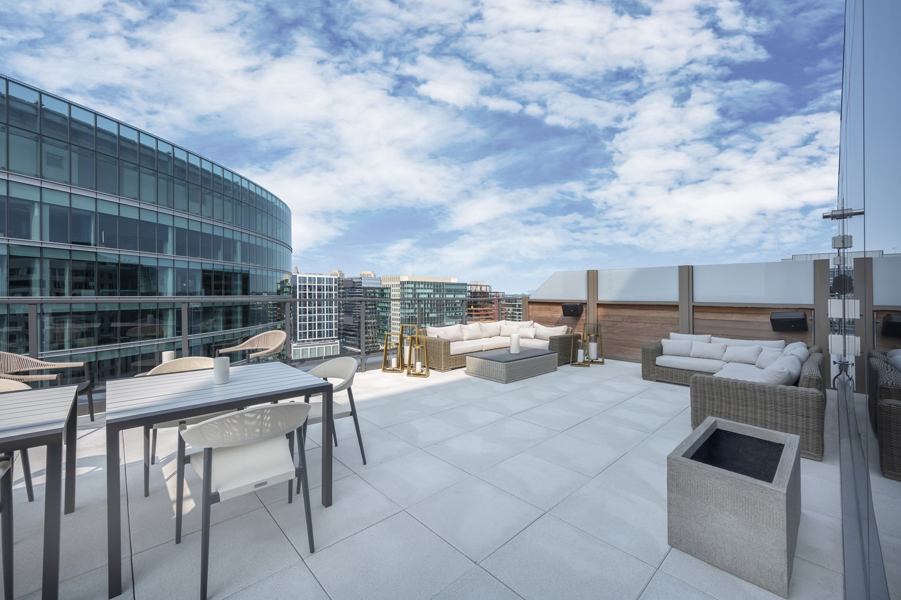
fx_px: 350
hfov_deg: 104.3
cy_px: 300
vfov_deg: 81.1
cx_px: 450
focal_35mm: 14
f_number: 9
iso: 100
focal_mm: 14
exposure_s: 1/160
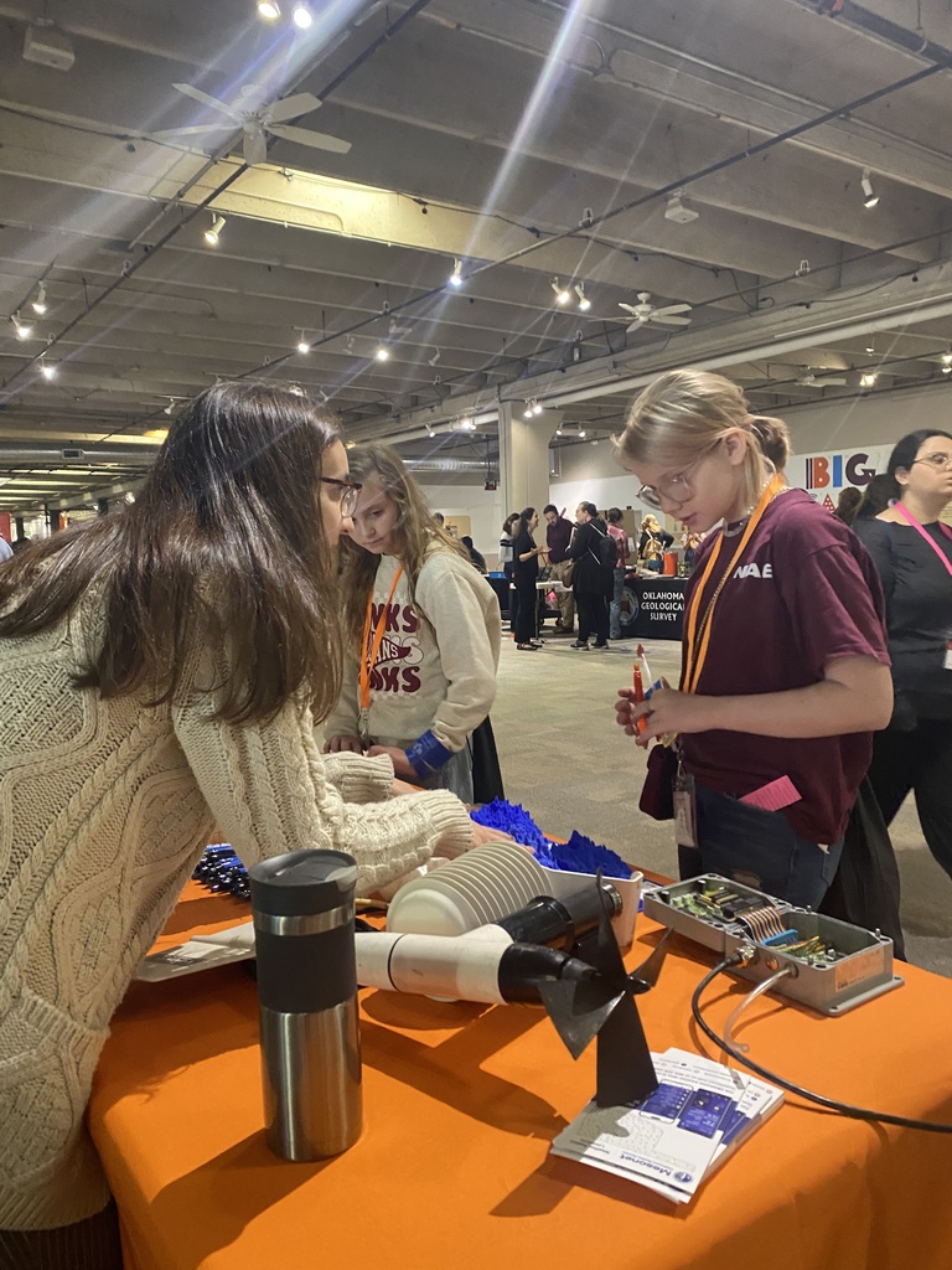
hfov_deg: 53.1
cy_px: 635
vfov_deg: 67.3
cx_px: 476
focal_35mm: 26
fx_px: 953
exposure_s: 1/40
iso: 500
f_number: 1.8
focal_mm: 4.25
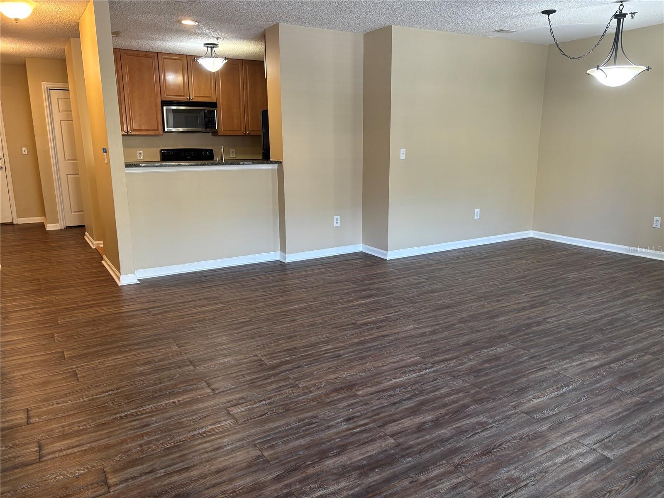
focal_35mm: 26
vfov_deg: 53.1
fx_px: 499
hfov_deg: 67.3
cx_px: 332
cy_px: 249
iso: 125
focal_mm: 5.96
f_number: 1.6
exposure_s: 1/60
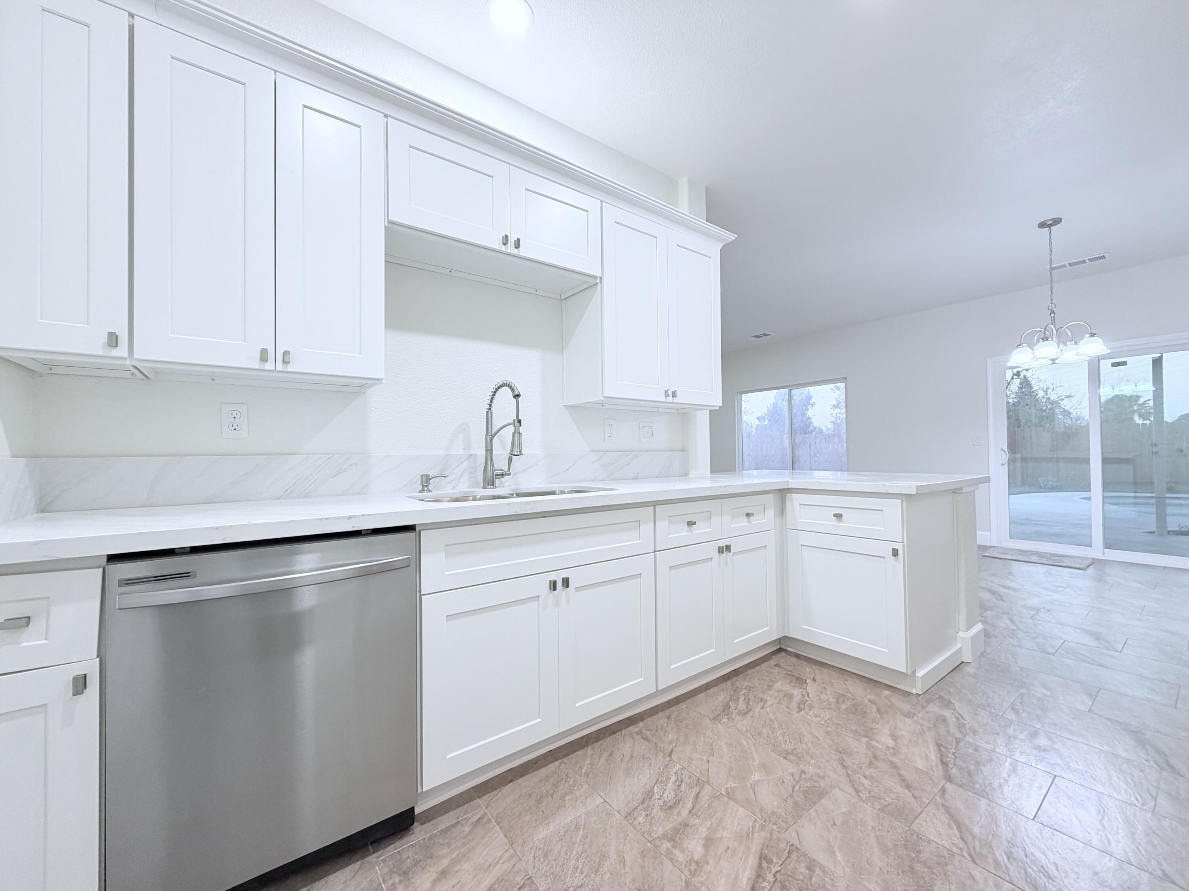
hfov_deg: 102.1
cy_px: 446
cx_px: 594
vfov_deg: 85.7
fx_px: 481
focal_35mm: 14
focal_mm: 2.22
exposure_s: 1/60
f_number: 2.2
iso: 160
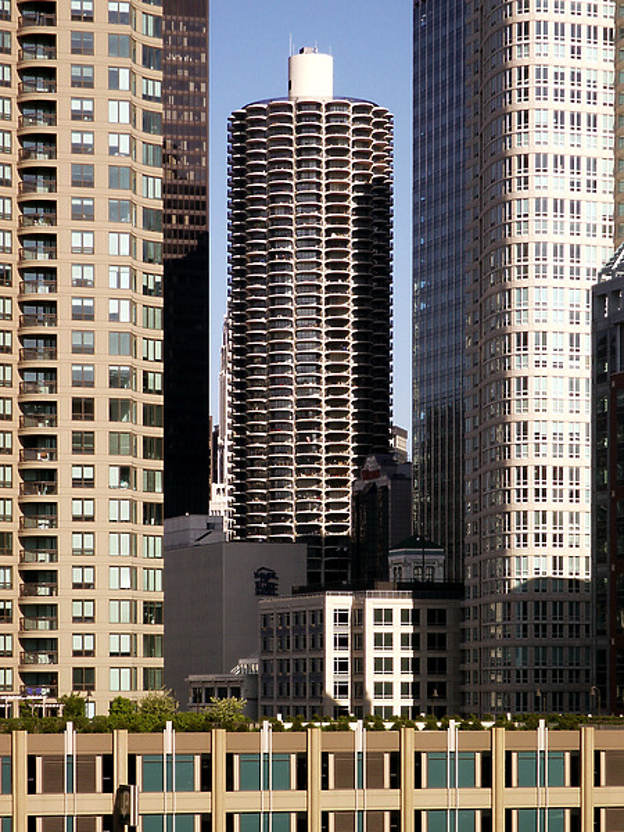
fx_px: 2836
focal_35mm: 118
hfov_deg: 12.6
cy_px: 416
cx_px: 312
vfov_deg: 16.7
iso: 64
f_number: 8
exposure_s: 1/180
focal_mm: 24.12
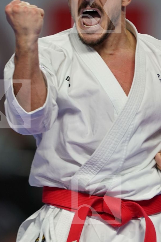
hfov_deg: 1.7
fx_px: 5357
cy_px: 104
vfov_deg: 2.6
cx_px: 96
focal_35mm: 799
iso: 500
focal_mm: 400
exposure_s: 1/400
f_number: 2.8
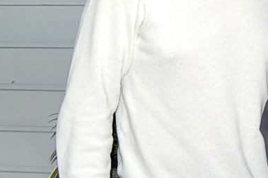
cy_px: 57
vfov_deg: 7.9
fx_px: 1286
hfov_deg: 11.7
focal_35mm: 173
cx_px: 298
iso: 400
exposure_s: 1/60
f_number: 5
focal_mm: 38
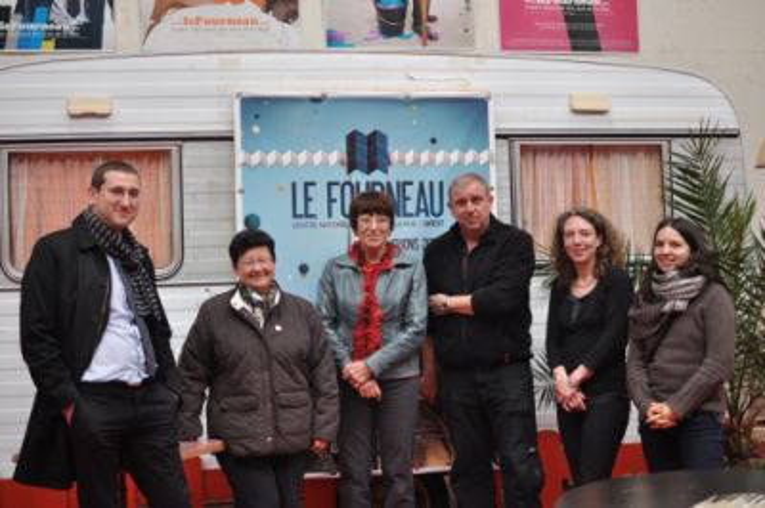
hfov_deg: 37.9
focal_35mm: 52
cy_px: 254
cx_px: 382
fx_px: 1115
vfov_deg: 25.7
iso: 400
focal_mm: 35
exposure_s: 1/80
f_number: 2.2
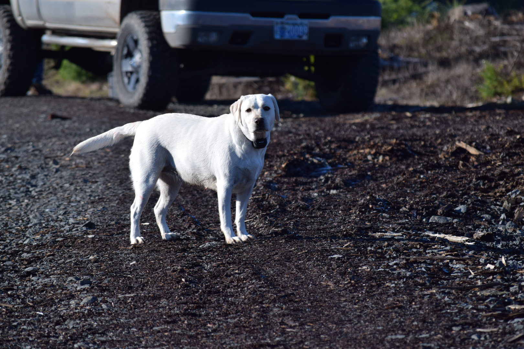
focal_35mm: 300
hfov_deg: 6.9
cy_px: 174
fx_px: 4366
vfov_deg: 4.6
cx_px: 262
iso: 400
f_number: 6.3
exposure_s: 1/1600
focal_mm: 200
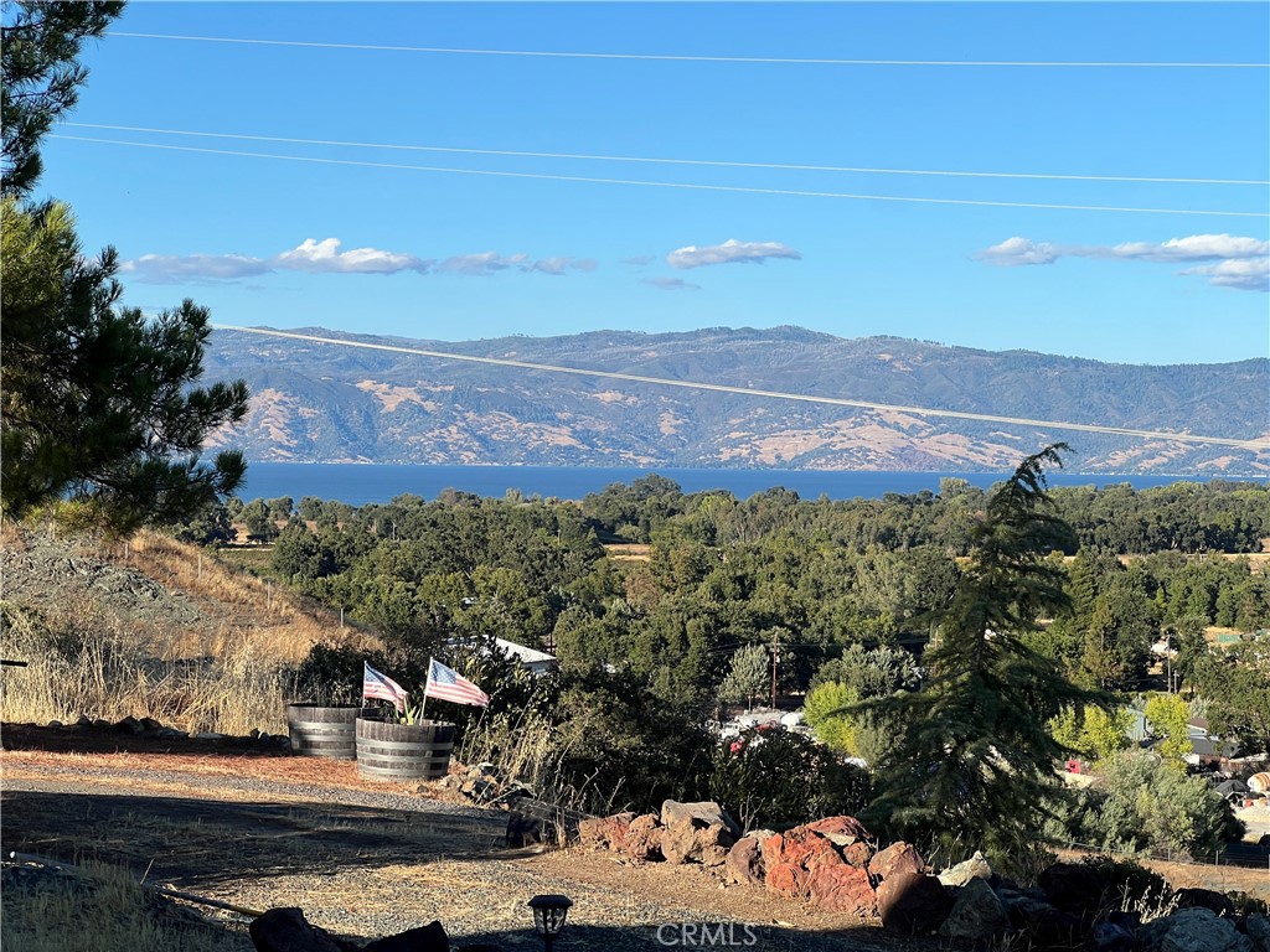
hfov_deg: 25.3
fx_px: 2825
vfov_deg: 19.1
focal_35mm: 77
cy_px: 476
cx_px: 635
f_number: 2.8
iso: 32
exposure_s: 1/717
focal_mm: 9
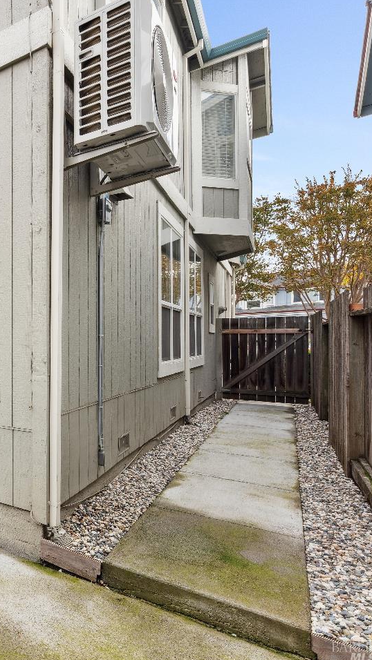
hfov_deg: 32.8
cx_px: -131
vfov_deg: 76.3
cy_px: 327
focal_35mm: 24
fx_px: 420
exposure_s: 1/40
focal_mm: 14.6
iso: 100
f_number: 9
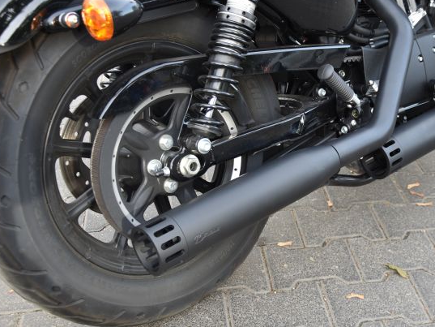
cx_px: 312
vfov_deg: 27.2
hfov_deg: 35.1
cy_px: 142
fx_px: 675
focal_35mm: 54
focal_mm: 25
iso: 100
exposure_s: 1/80
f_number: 4
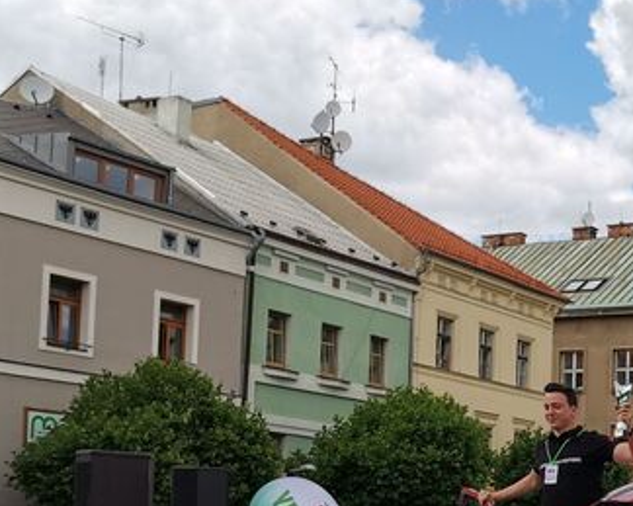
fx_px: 1255
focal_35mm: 67
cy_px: 525
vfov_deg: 21.8
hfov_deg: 24.6
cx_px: 828
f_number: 1.4
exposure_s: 1/2463
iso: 50
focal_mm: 4.66
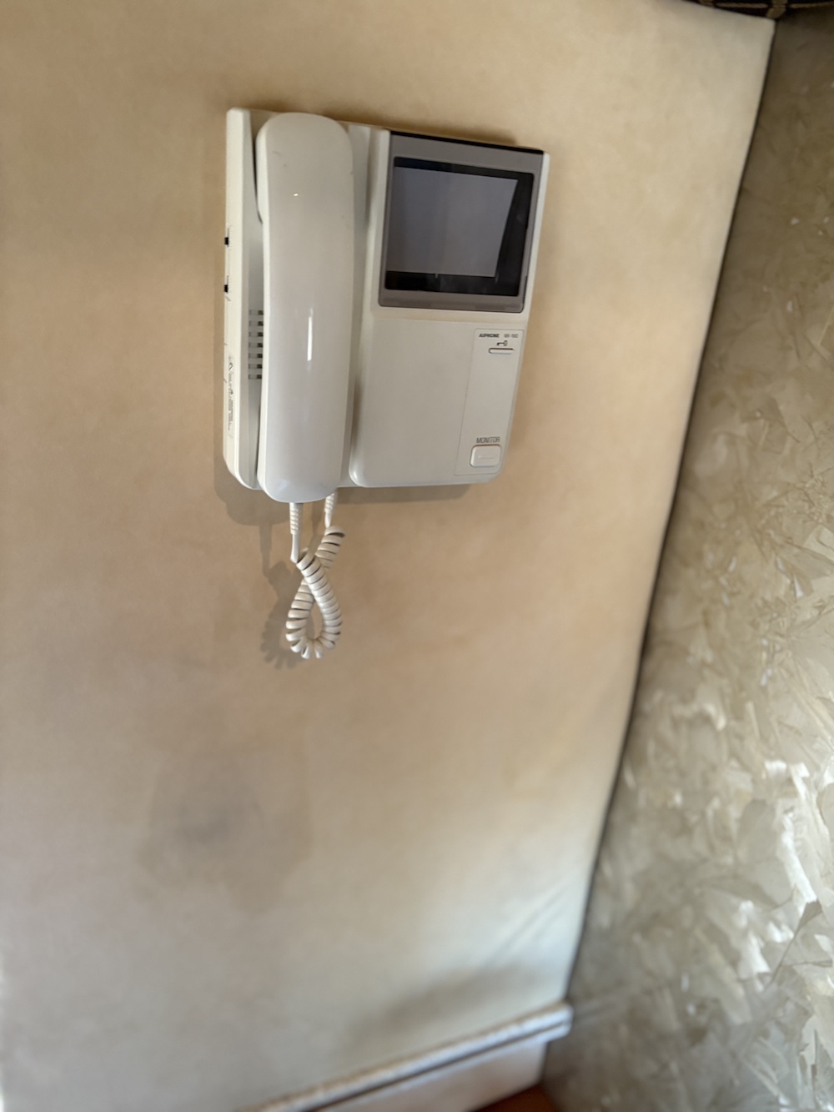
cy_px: 556
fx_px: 835
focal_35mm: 26
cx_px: 417
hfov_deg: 53.1
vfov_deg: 67.3
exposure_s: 1/60
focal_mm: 5.96
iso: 400
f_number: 1.6
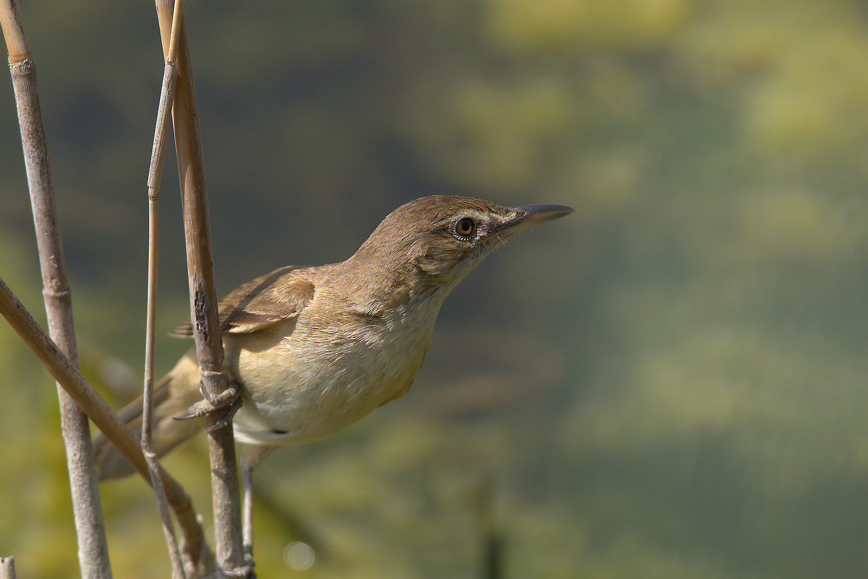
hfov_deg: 2.8
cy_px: 312
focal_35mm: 728
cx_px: 377
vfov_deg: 1.9
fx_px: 17557
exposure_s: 1/1000
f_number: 8
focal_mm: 600
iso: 500
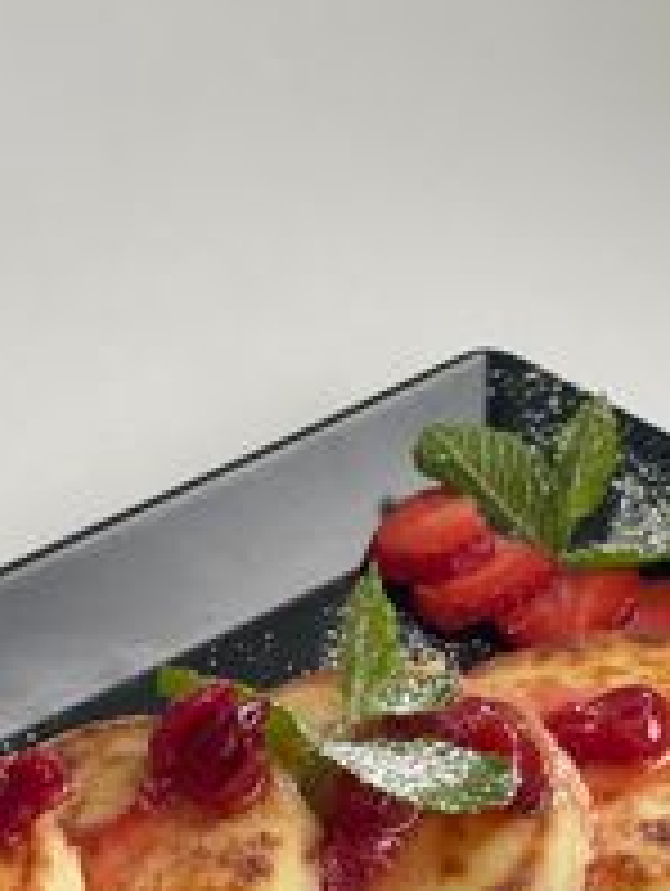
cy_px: 839
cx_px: 207
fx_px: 2884
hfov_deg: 13.2
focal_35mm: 112
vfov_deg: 17.2
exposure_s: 1/122
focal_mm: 6
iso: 64
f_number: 2
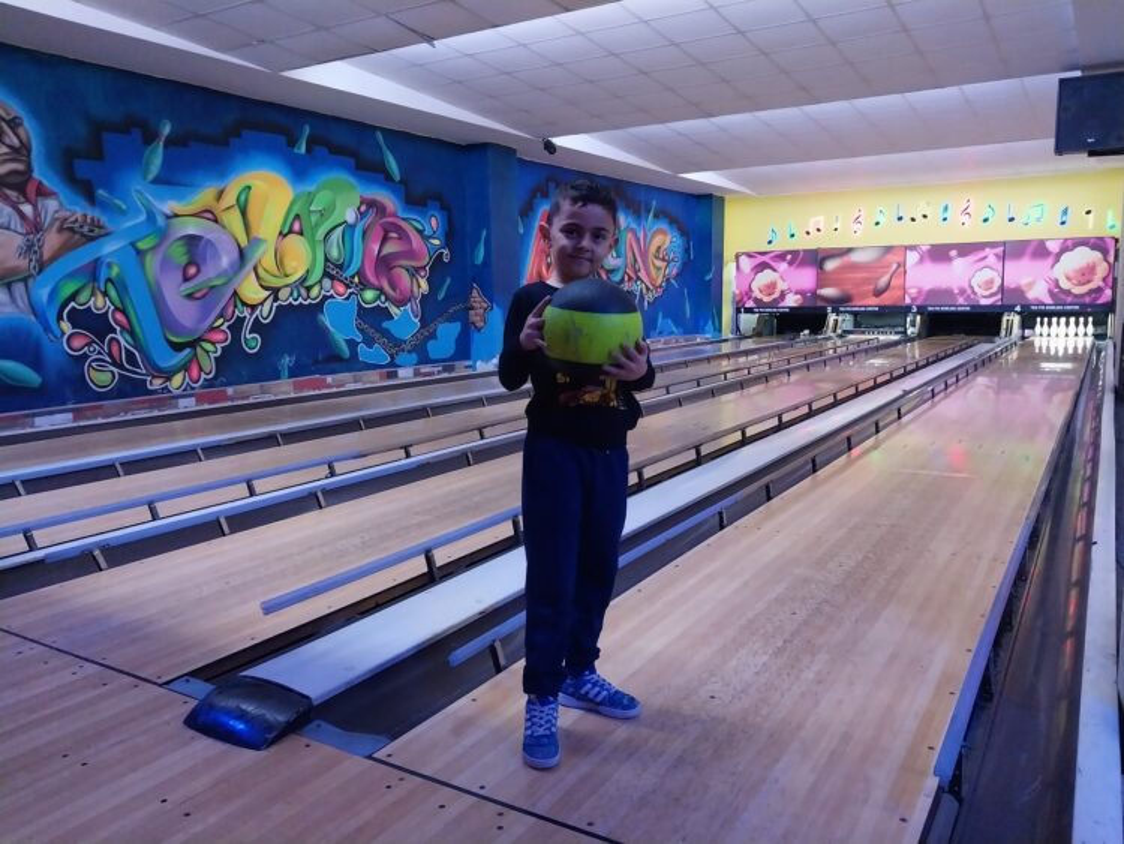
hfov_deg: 67.3
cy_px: 422
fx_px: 845
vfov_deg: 53.1
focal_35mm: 26
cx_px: 562
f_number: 1.8
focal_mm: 4
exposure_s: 1/25
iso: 640
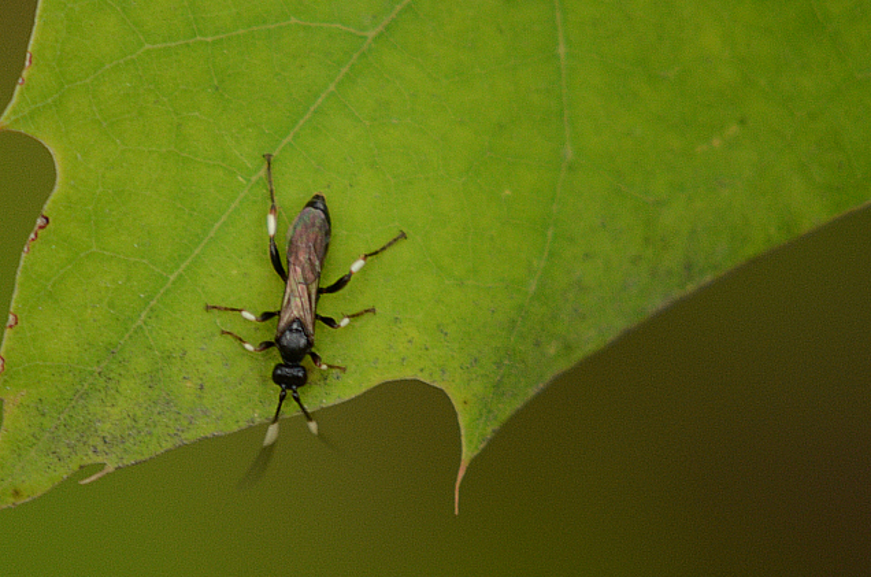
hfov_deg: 4.3
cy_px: 230
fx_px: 11660
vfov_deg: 2.8
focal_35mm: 483
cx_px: 234
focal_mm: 200
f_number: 5.6
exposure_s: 1/80
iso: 800
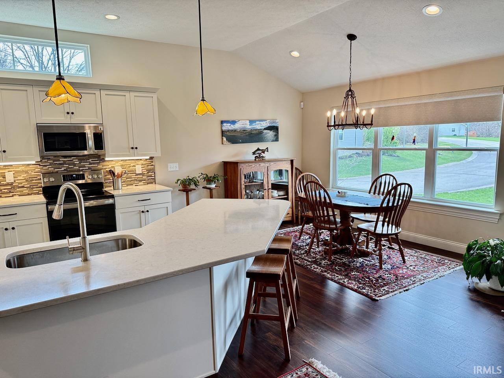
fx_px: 349
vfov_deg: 56.8
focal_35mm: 24
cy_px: 189
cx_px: 252
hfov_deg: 71.6
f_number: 1.78
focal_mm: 6.76
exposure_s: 1/163
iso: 200
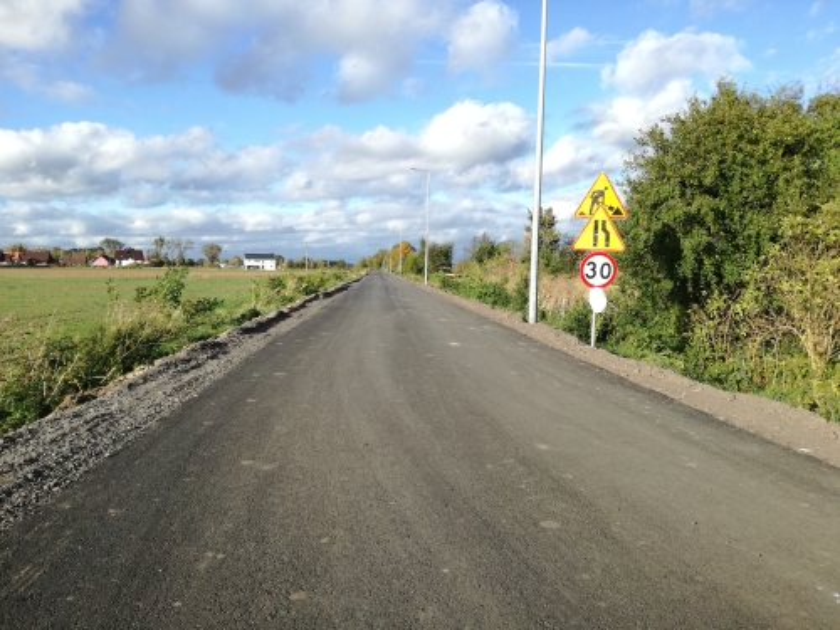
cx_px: 420
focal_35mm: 27
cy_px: 315
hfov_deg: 65.3
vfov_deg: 51.4
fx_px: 655
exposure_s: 1/642
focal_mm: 3.79
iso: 50
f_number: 2
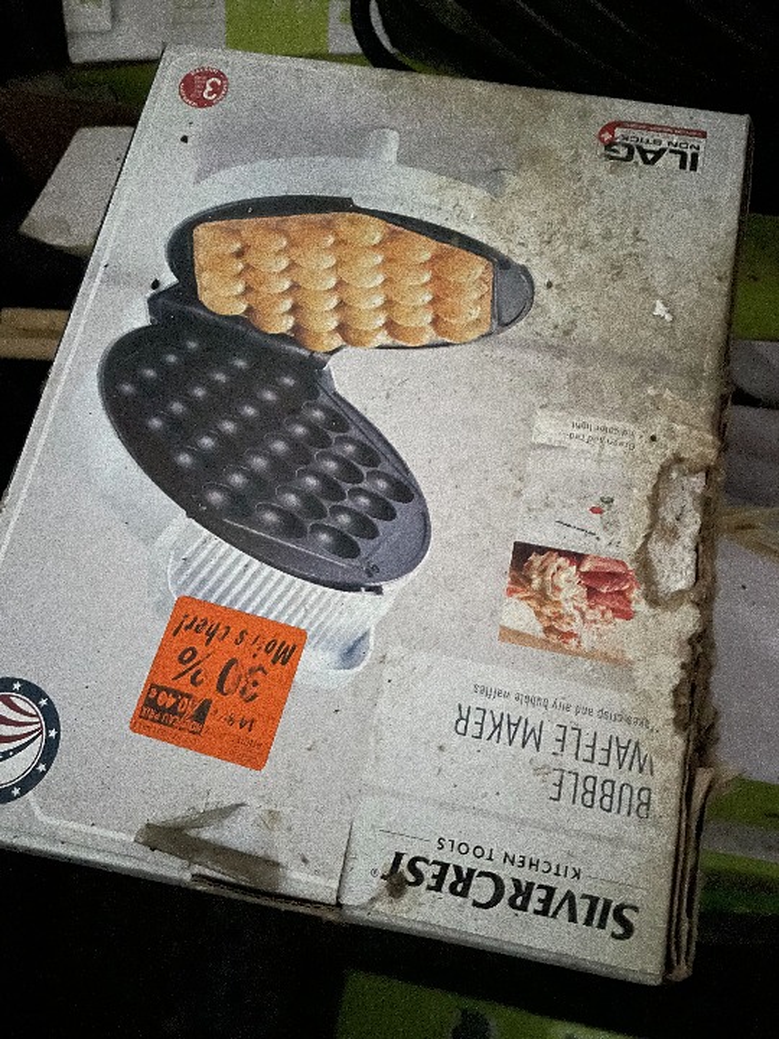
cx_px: 390
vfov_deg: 67.3
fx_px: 780
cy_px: 520
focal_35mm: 26
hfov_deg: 53.1
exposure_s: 1/4
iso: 640
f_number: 1.6
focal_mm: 4.2
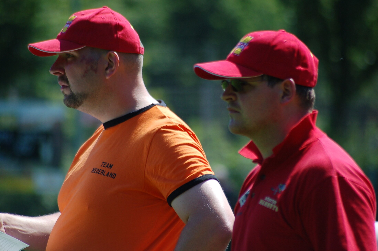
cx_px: 189
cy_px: 126
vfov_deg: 3.8
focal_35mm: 360
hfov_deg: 5.7
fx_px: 3773
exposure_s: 1/1000
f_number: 5.3
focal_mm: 240
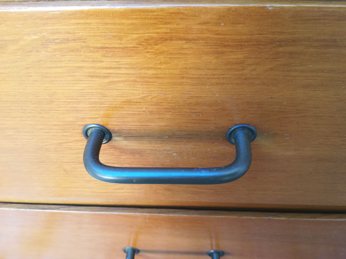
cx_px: 173
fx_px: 260
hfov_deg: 67.3
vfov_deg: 53.1
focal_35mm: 26
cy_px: 130
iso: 200
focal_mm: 3.83
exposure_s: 1/33.3
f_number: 2.2
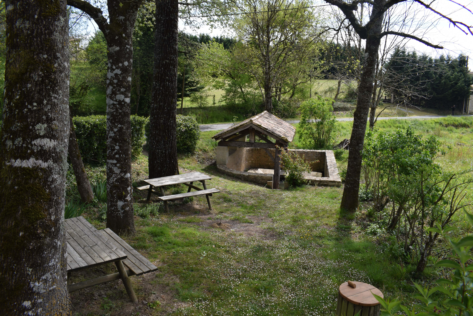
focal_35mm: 27
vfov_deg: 47.9
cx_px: 236
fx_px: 355
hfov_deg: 67.4
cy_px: 158
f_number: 8
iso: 200
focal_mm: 18
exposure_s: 1/250
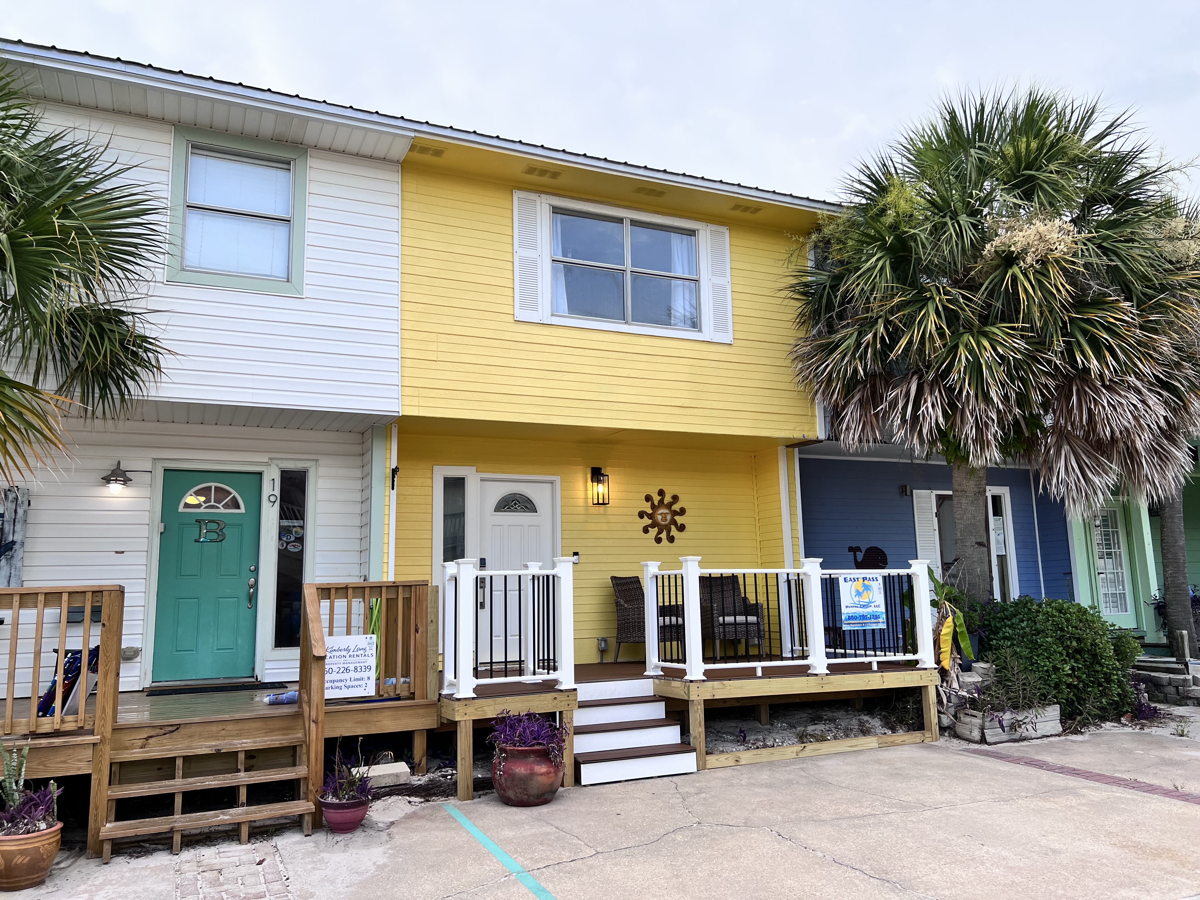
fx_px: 901
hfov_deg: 67.3
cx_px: 600
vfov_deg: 53.1
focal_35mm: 26
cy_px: 450
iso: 50
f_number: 1.5
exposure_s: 1/621
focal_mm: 5.7
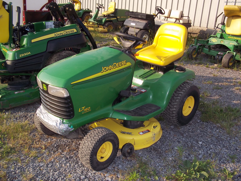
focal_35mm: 36
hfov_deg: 51.4
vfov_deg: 39.7
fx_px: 251
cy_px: 90
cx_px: 120
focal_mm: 6.5
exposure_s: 1/640
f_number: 3.1
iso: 100
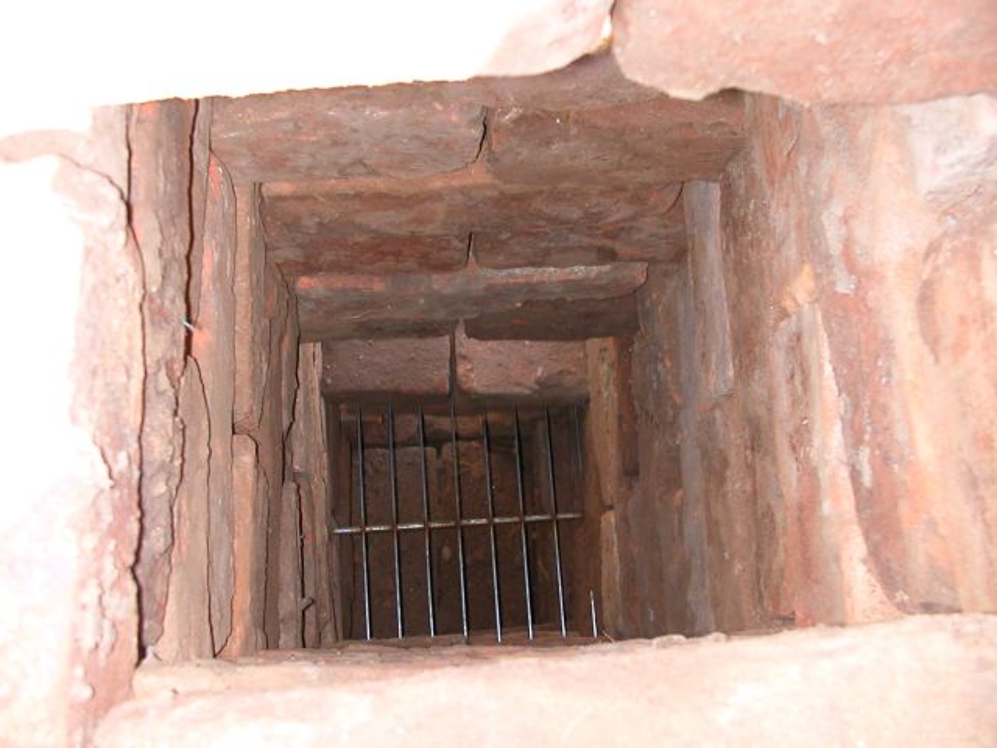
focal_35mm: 37
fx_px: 1066
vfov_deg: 38.7
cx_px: 498
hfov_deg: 50.1
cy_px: 374
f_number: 2.7
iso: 100
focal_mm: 5.6
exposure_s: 1/59.9
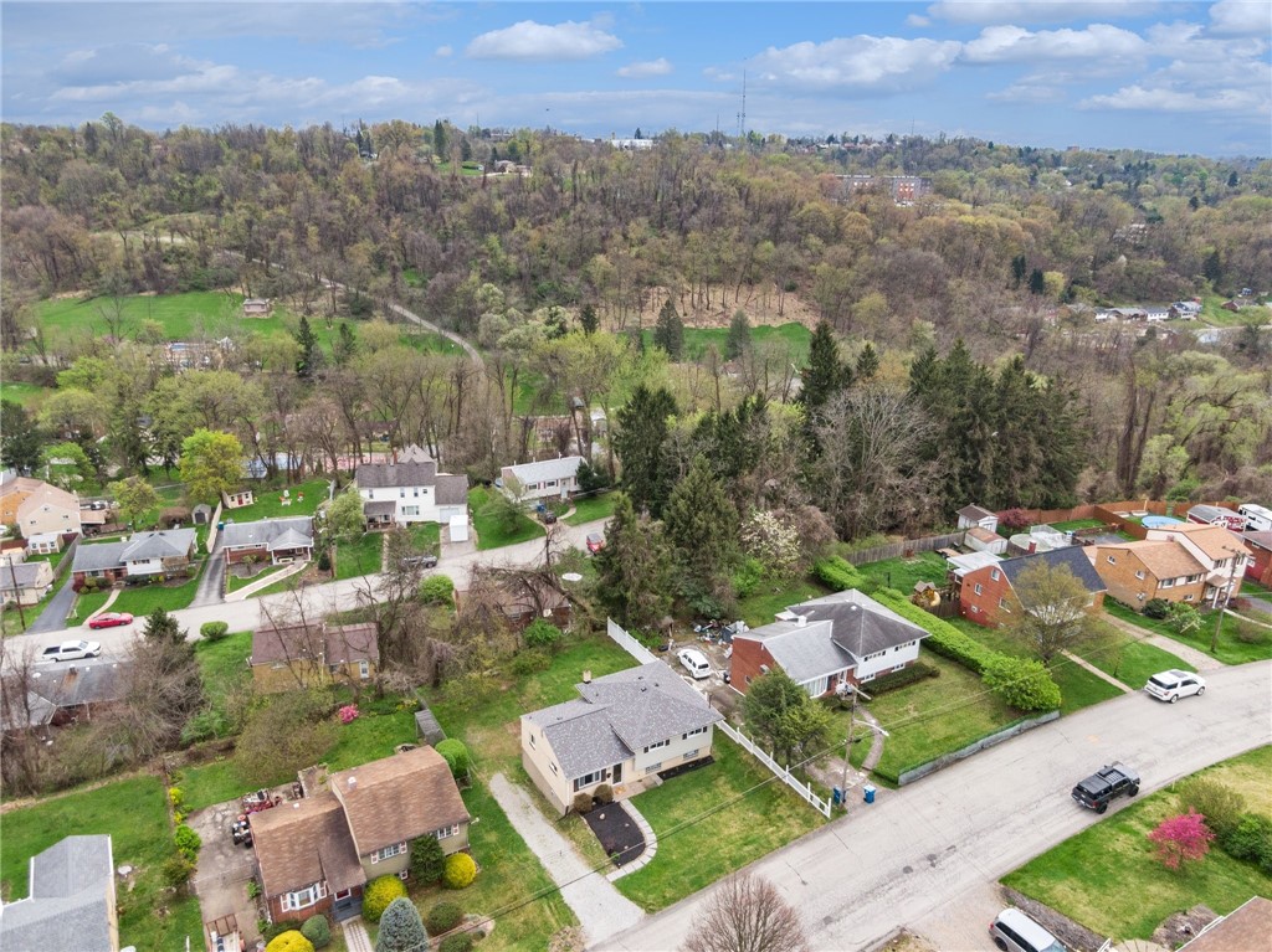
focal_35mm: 24
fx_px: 881
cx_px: 636
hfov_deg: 71.6
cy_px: 476
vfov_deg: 56.8
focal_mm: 4.39
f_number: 2.8
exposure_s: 1/1000
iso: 100
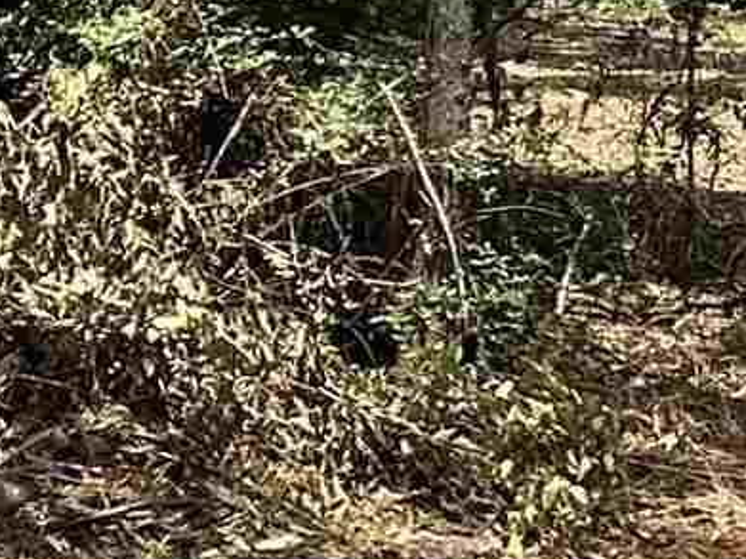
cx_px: -744
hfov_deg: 14.7
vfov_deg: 13.3
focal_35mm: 110
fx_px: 2370
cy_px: 8
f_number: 2.2
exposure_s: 1/602
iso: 40
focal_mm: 2.22
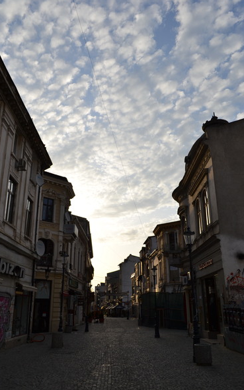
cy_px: 197
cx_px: 122
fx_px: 298
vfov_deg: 66.5
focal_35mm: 28
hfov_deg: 44.6
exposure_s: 1/250
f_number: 8
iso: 100
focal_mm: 18
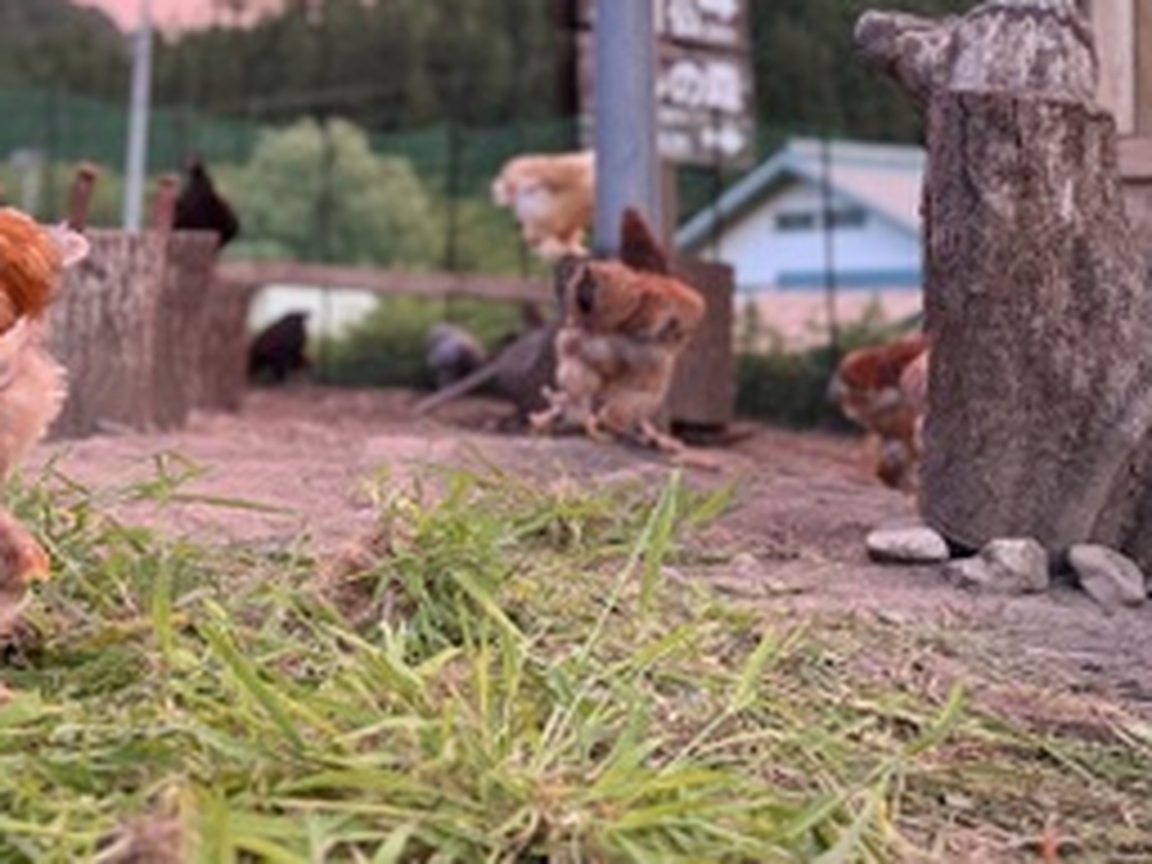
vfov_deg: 31.0
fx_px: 1498
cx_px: 230
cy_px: 122
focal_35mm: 45
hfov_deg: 40.3
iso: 500
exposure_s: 1/60
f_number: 1.78
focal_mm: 6.76
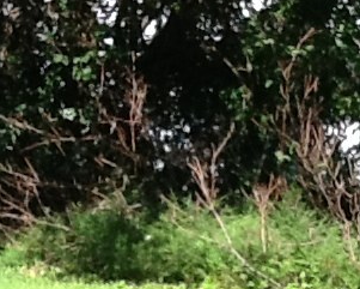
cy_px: 269
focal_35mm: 137
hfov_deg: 13.8
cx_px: 362
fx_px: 1460
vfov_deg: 11.2
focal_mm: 2.03
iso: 40
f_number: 2.4
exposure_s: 1/546
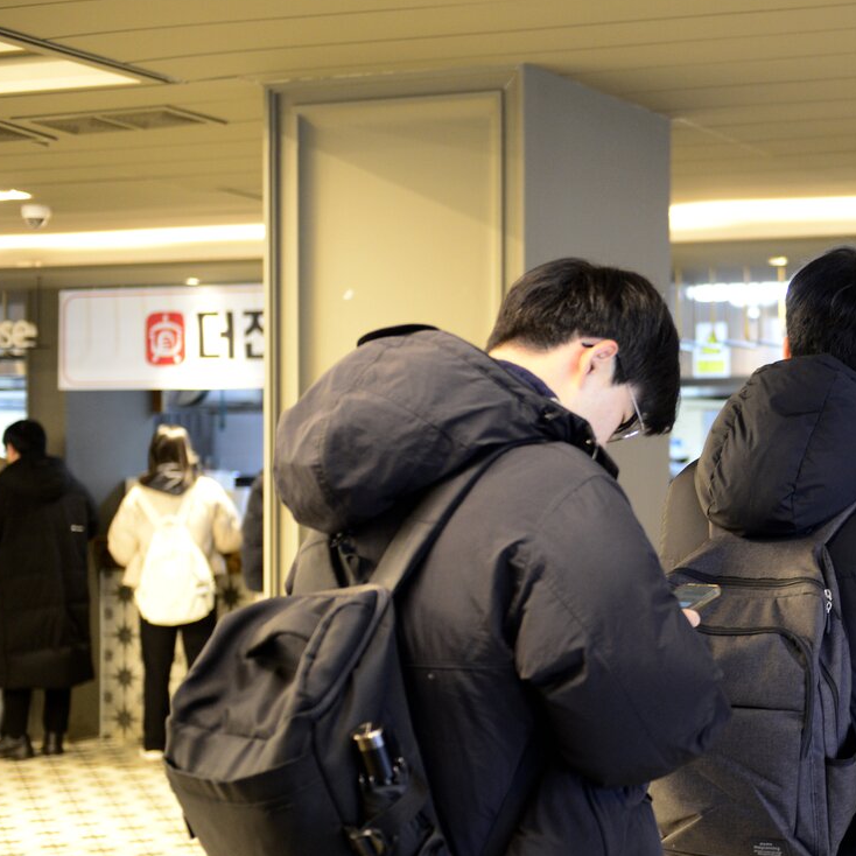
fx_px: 2042
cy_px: 527
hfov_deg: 23.0
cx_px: 783
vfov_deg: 23.6
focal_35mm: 73
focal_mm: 45
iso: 1250
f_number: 2.8
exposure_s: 1/30
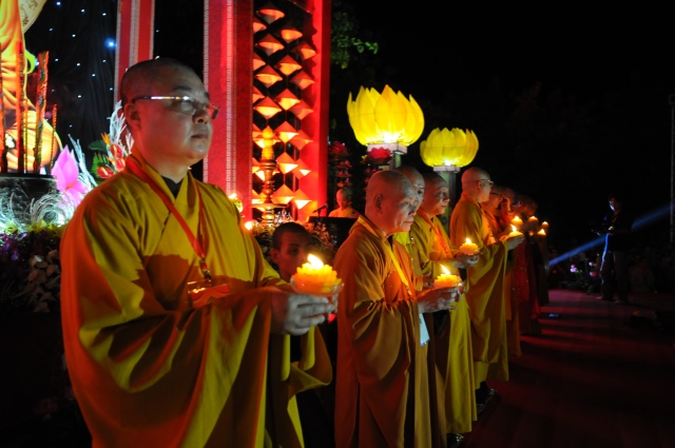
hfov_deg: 64.6
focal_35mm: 28
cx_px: 338
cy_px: 224
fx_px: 534
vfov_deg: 45.6
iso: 1000
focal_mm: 19
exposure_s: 1/25
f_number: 2.8
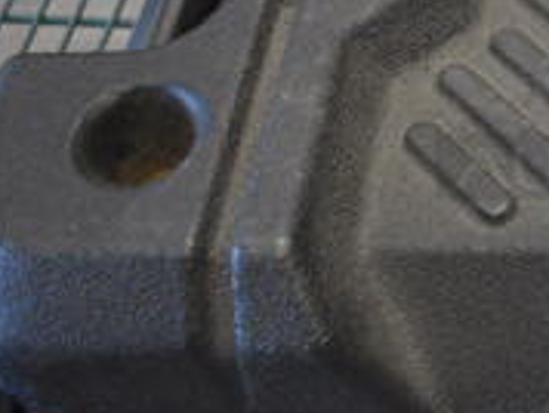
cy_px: 37
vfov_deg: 16.4
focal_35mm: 89
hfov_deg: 19.6
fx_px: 1413
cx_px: 780
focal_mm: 18
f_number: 3.5
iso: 2800
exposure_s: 1/125
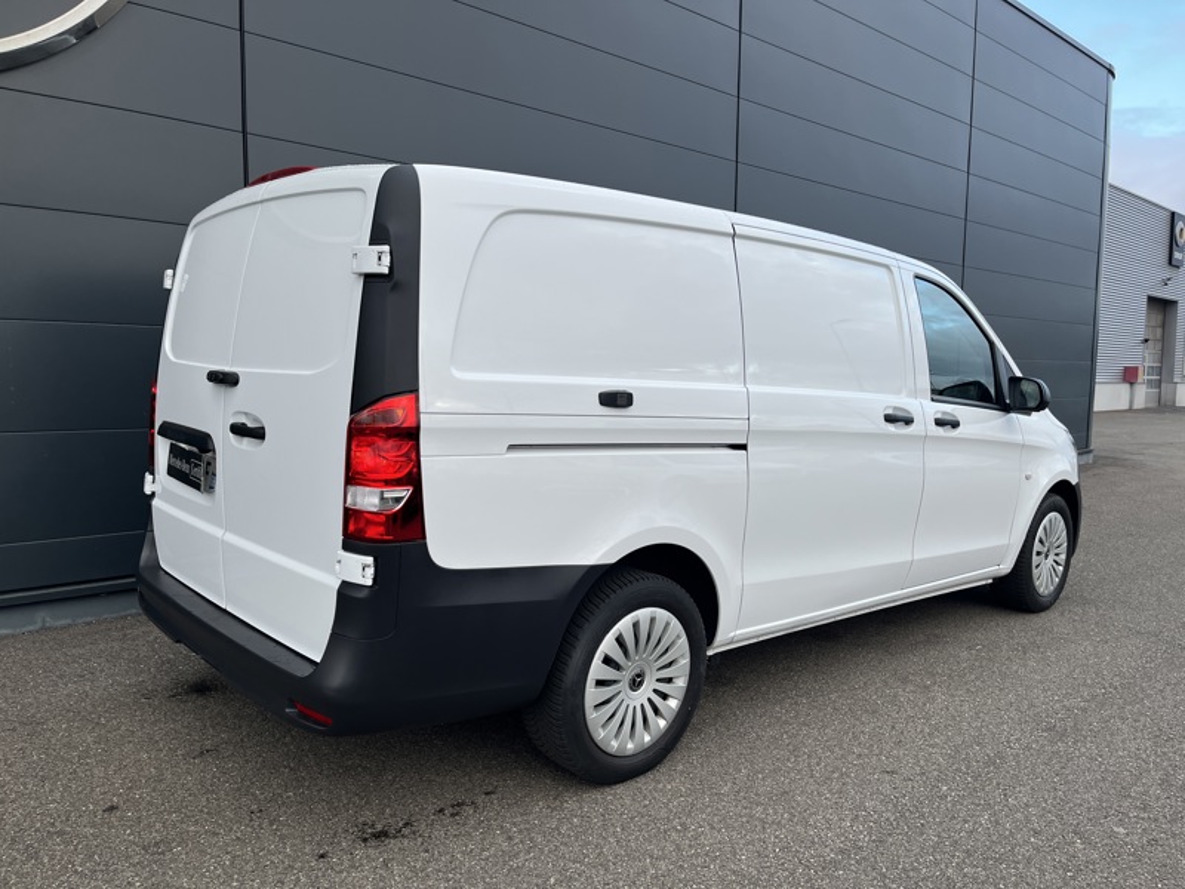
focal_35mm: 26
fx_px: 890
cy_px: 444
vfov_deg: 53.1
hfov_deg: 67.3
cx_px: 592
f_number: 1.6
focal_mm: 5.1
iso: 40
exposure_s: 1/200
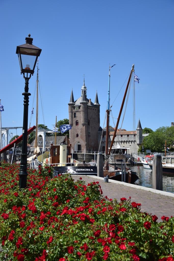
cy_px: 130
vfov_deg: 41.1
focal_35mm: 48
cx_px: 87
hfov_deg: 28.1
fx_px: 348
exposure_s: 1/1250
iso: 125
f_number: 4.2
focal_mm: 32
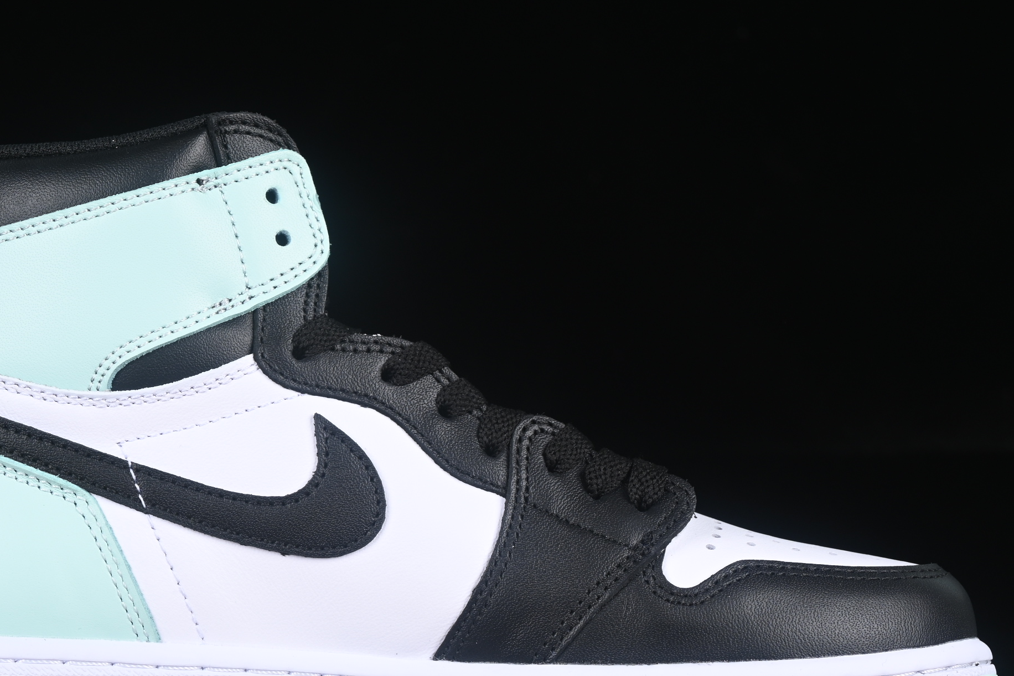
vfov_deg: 12.0
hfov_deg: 17.9
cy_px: 450
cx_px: 395
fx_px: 3210
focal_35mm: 114
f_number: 7.1
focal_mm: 50
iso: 160
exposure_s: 1/80
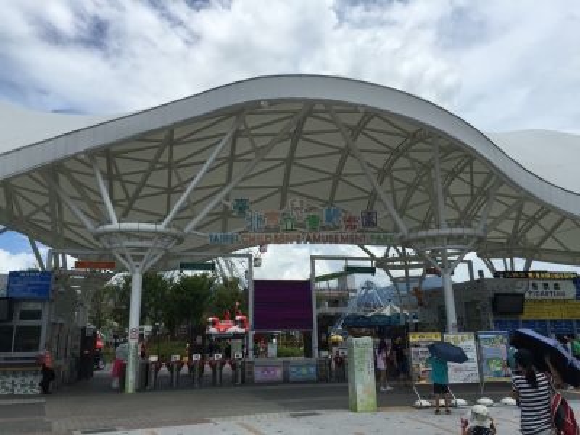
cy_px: 218
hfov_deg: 61.7
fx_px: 486
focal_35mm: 29
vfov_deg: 48.2
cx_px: 290
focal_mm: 4.15
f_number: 2.2
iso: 32
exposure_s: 1/3300
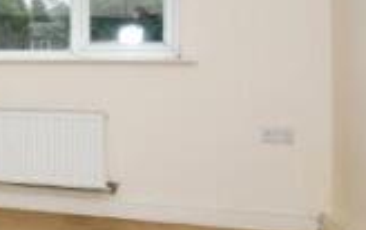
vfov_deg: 21.0
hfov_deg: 26.1
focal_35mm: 61
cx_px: -160
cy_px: 32
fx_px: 609
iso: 400
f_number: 8
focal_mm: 10
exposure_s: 1/60
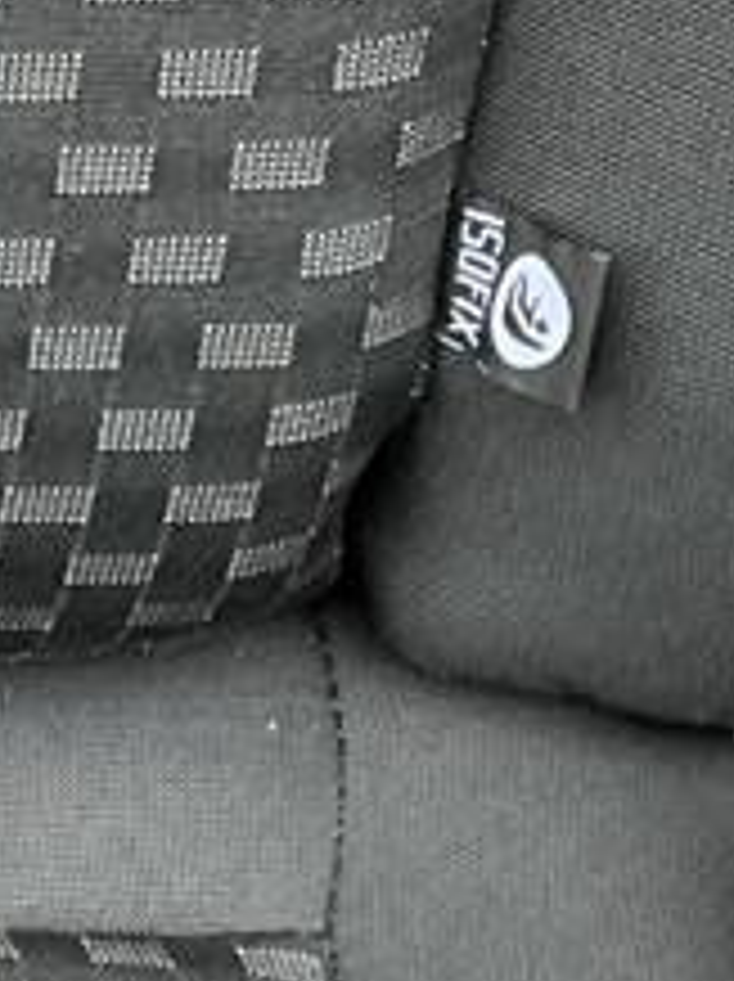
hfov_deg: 7.4
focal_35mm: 191
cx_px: -815
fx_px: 5411
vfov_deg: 9.9
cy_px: 1629
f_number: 1.6
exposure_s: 1/164
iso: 64
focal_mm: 5.1
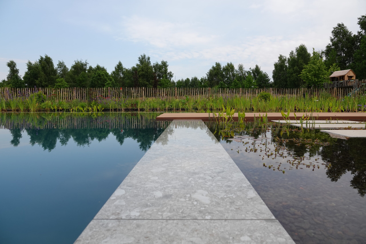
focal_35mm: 25
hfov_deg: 71.5
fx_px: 254
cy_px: 122
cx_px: 183
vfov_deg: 51.3
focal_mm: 9.02
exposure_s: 1/500
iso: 100
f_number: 4
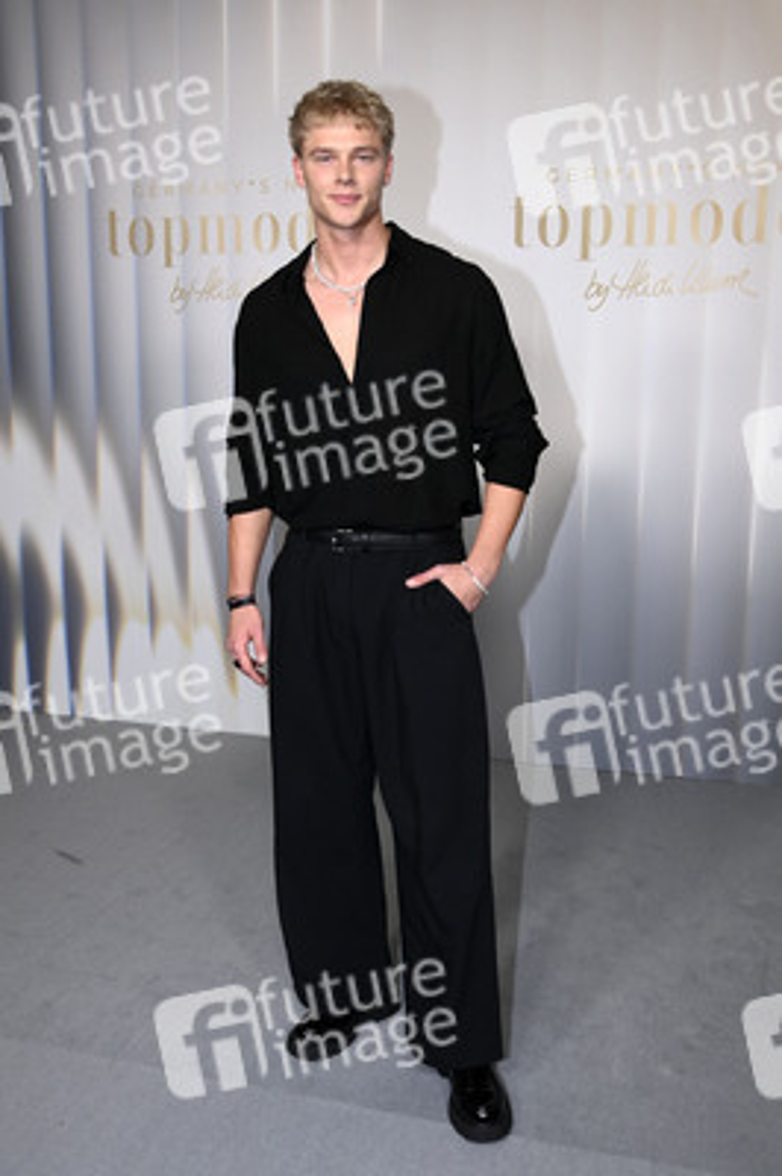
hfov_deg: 41.0
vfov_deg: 58.8
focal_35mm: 32
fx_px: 1044
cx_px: 391
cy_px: 588
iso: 1000
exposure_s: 1/250
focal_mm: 32
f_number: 5.6
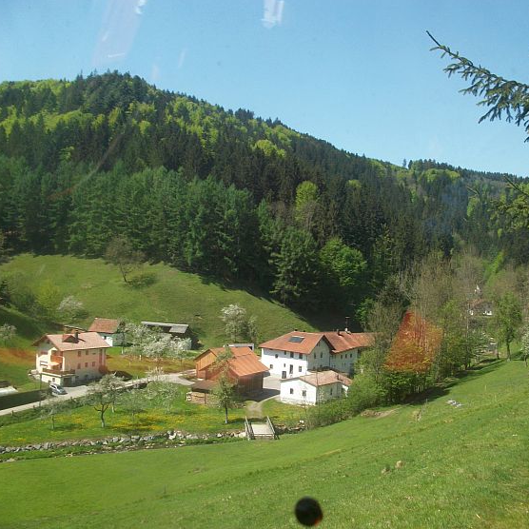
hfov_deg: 44.7
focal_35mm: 37
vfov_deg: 44.9
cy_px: 265
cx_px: 322
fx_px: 640
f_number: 8.8
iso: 80
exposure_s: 1/81.5
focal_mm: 5.7
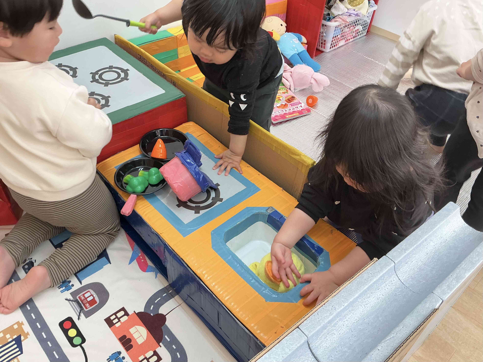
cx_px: 242
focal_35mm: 29
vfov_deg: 48.2
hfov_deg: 61.7
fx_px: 405
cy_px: 181
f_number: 1.8
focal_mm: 3
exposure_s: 1/60
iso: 40
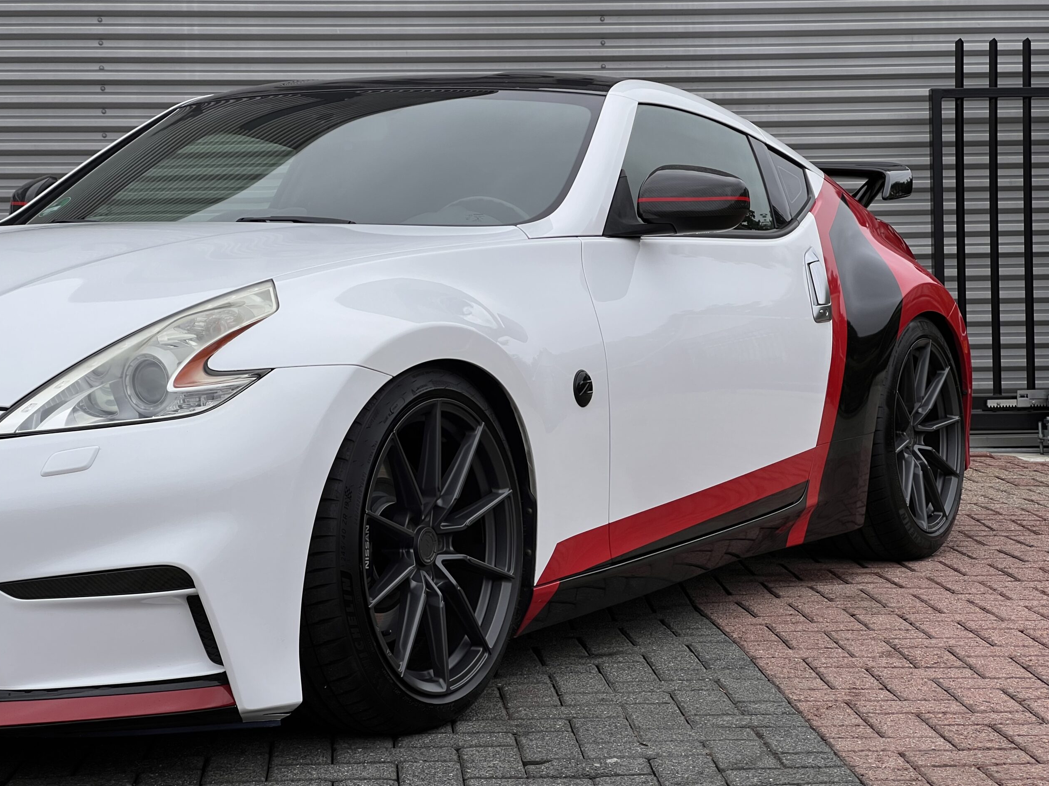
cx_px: 519
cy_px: 394
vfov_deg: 18.9
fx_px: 2364
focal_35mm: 78
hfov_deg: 25.0
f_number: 2.8
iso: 32
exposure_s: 1/263
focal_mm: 9
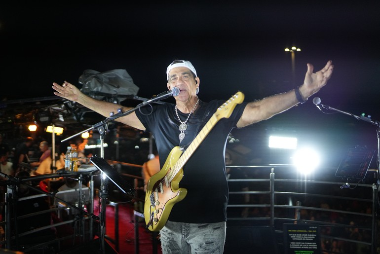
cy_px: 127
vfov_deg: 37.9
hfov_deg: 54.4
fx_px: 370
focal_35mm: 35
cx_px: 190
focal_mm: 35
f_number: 1.2
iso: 2500
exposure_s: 1/8000
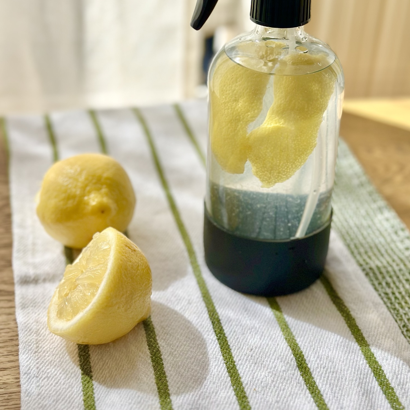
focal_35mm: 57
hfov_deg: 30.0
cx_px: 205
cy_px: 160
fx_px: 764
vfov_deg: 30.0
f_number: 1.78
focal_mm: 6.86
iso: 80
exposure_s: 1/2890
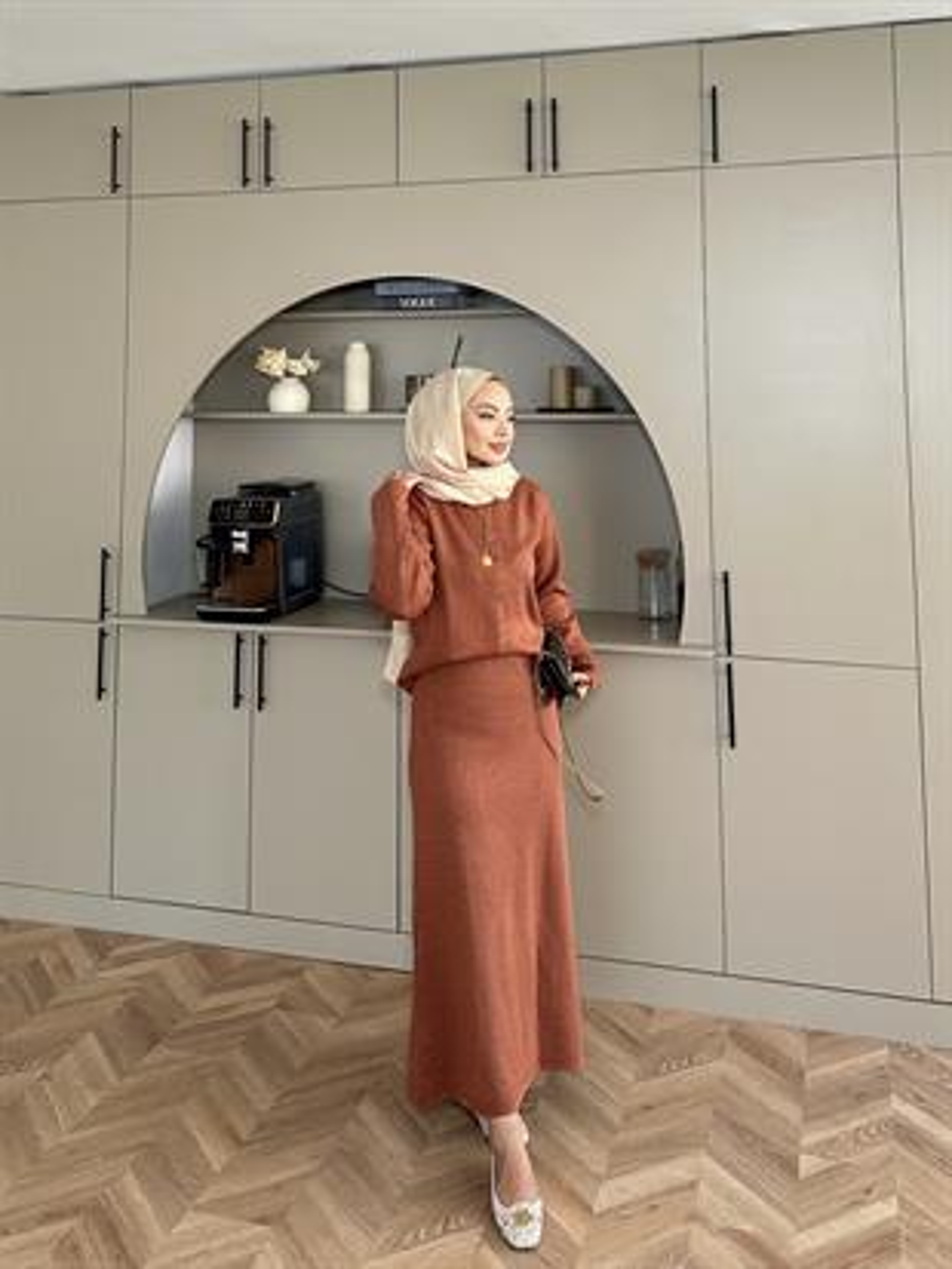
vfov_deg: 71.6
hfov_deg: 56.8
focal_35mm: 24
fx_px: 880
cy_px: 634
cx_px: 476
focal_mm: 6.86
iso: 160
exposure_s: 1/121
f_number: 1.78
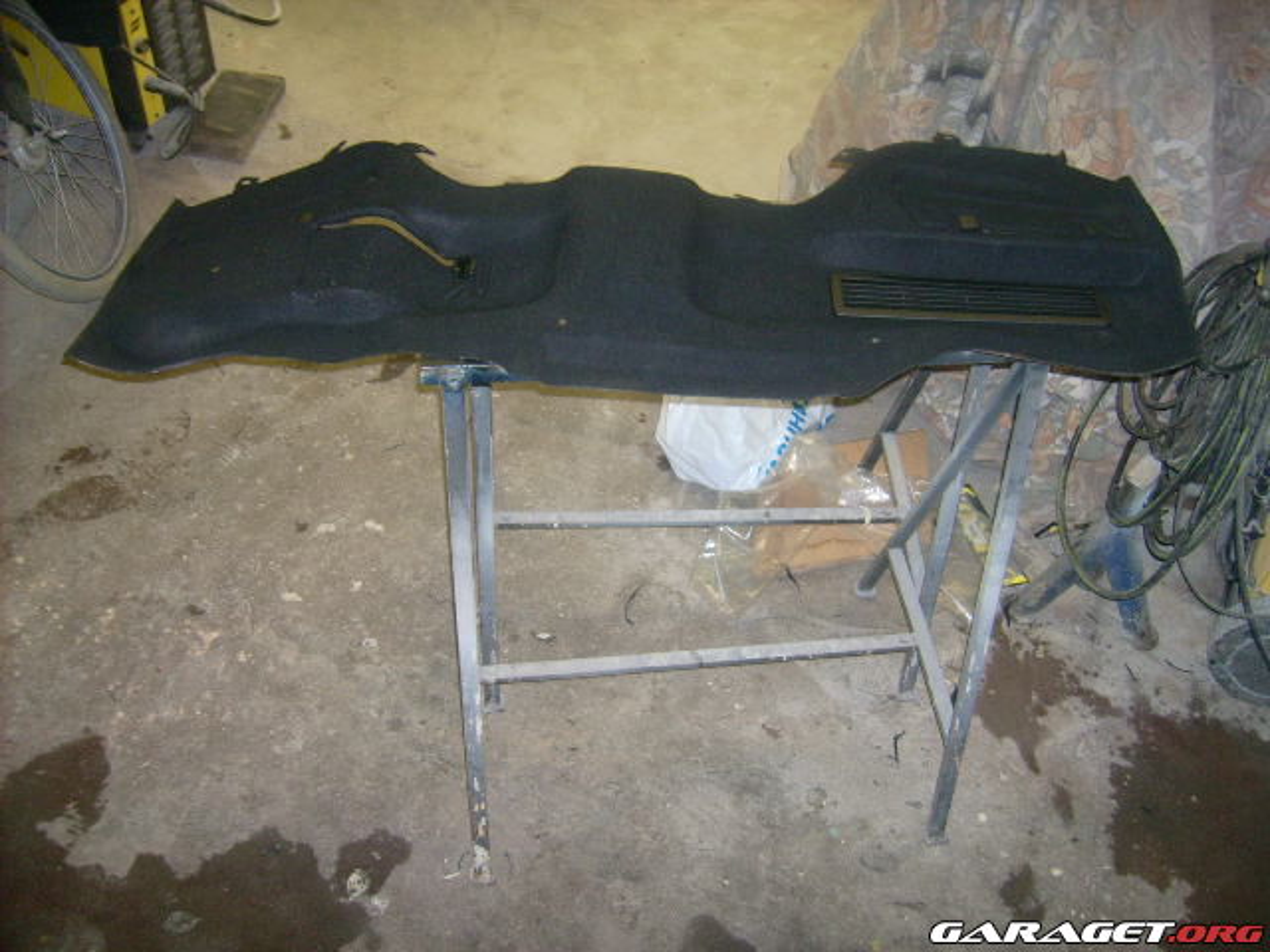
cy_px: 476
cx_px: 635
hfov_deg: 52.6
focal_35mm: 35
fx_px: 1284
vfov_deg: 40.7
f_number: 2.8
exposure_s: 1/60
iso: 100
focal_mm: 5.95
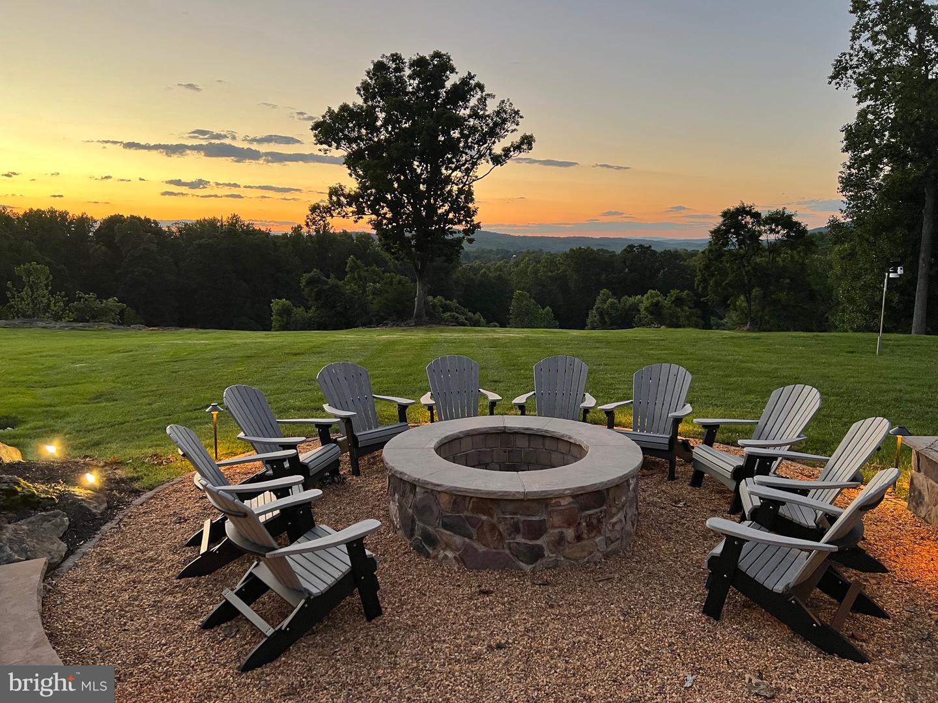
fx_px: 705
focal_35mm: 26
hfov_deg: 67.3
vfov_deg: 53.1
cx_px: 469
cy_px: 352
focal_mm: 5.7
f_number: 1.5
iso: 125
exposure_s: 1/60
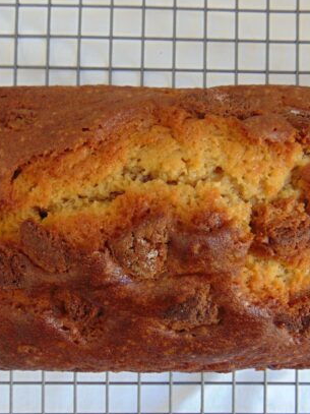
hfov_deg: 33.5
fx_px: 514
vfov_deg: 43.9
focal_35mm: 43
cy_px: 214
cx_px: 178
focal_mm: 4.5
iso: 160
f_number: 3
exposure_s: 1/30
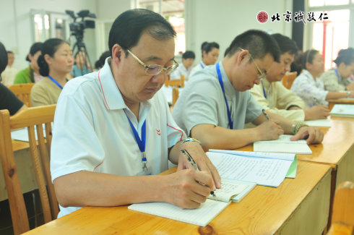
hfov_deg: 53.2
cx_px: 177
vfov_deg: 36.8
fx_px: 353
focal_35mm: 36
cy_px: 118
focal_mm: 24
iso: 200
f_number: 3.2
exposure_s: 1/40
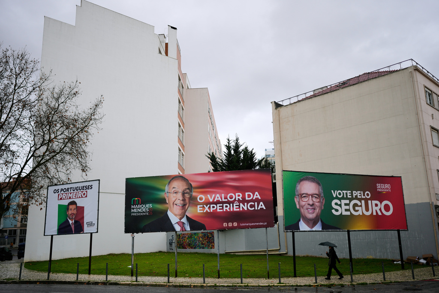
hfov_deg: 54.4
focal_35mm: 35
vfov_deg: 37.9
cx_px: 220
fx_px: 427
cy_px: 146
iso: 100
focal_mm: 35
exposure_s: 1/250
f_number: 1.4
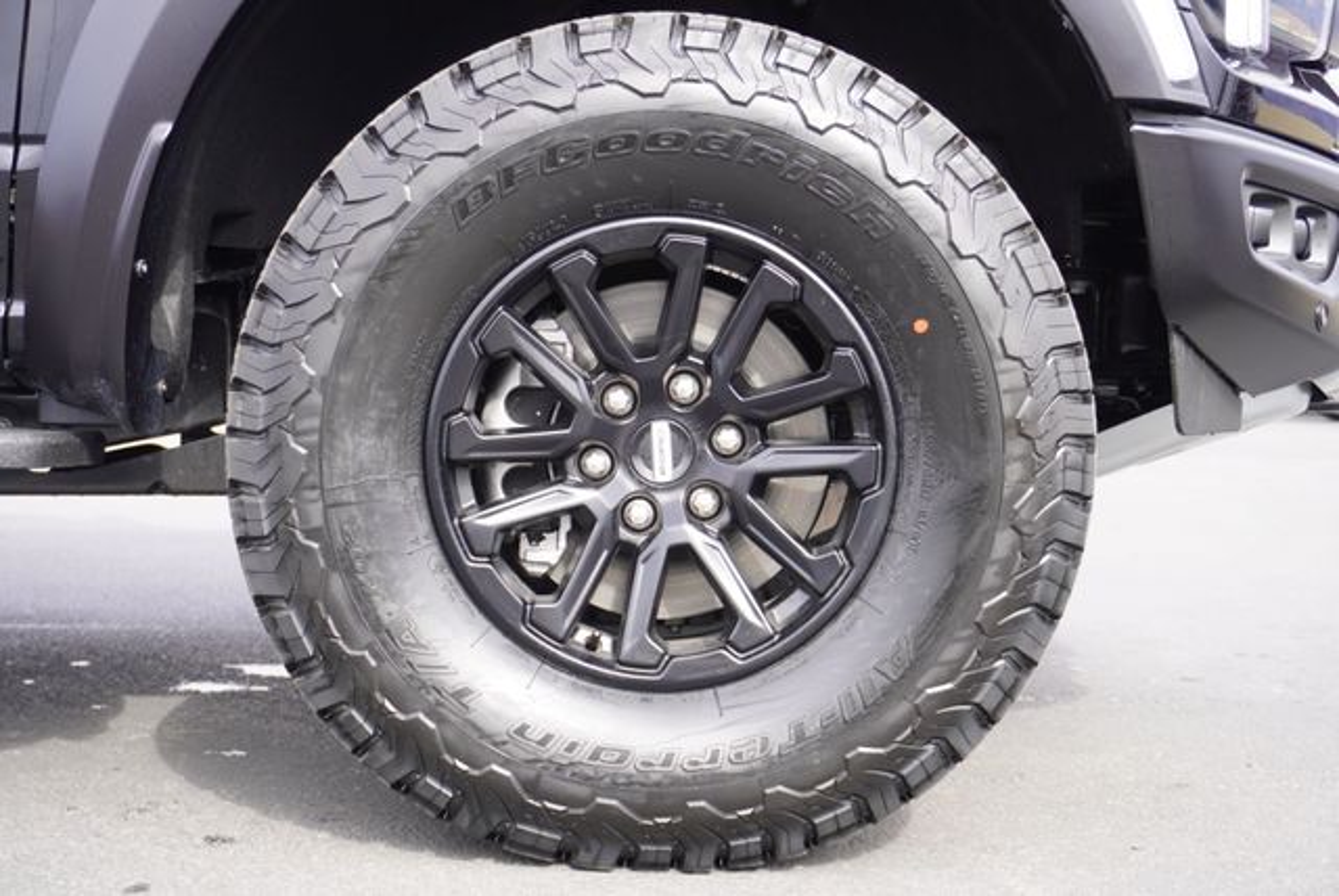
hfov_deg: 35.0
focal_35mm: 57
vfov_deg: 23.8
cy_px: 448
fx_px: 2122
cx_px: 670
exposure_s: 1/60
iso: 100
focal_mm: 38
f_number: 5.6
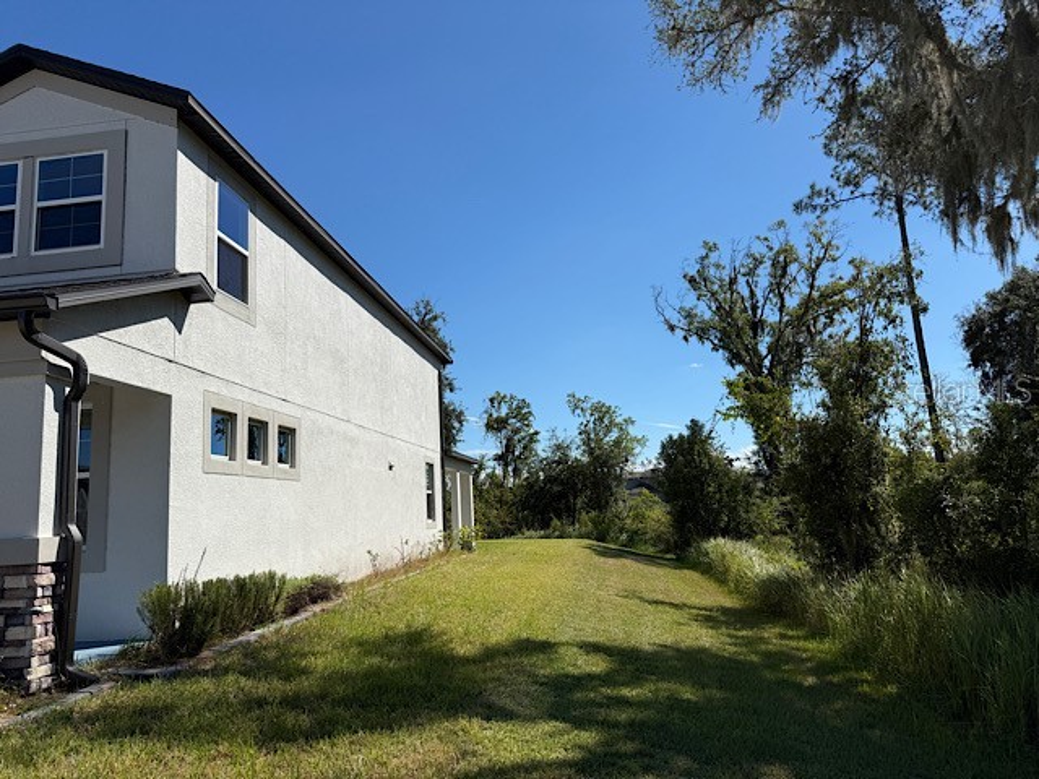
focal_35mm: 24
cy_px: 390
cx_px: 520
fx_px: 720
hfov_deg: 71.6
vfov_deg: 56.8
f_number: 1.78
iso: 80
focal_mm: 6.76
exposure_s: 1/6711
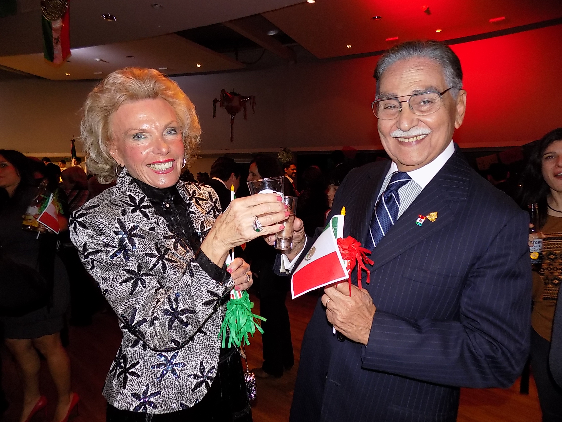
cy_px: 211
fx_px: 373
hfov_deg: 73.9
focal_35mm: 23
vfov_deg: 58.9
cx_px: 281
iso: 200
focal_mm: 4
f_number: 3.1
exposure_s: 1/30
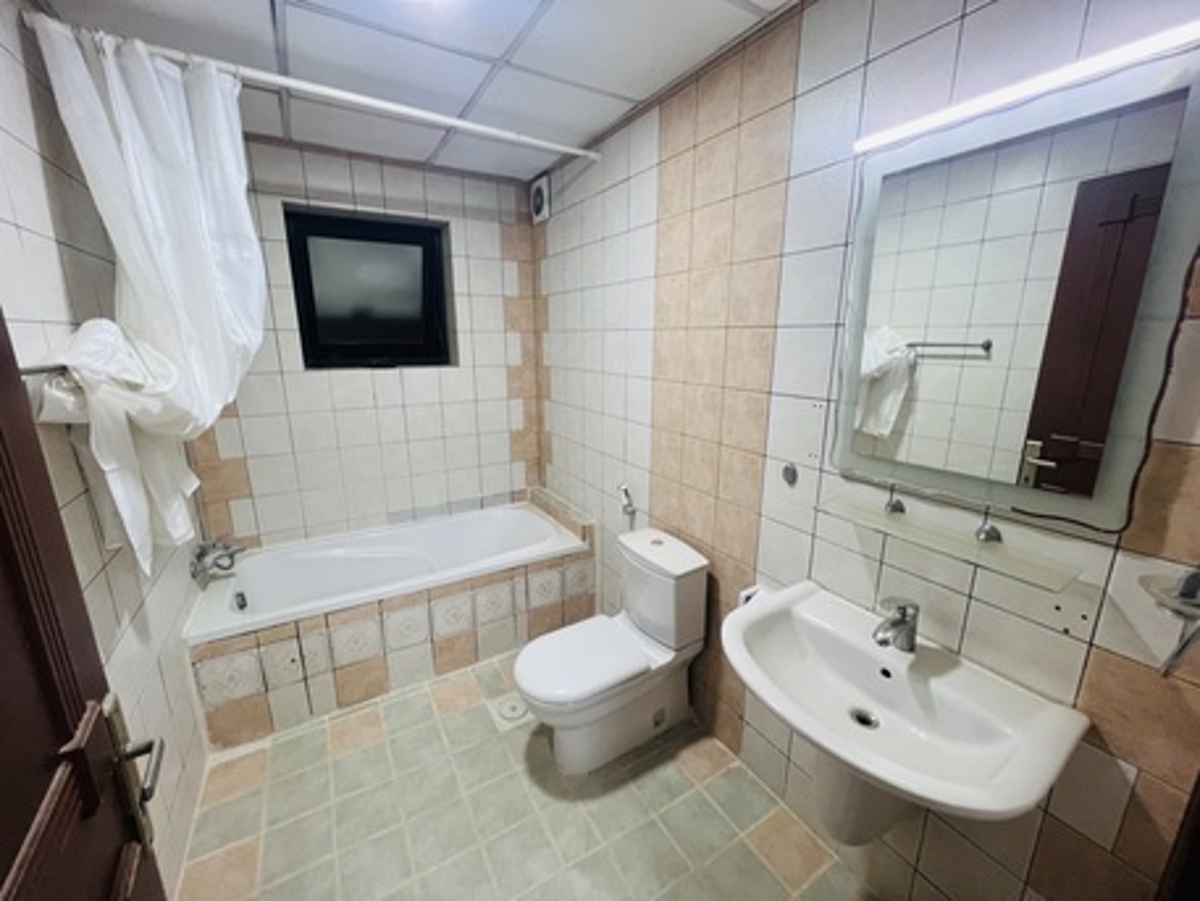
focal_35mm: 13
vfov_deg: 89.9
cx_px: 600
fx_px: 451
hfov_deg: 106.2
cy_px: 450
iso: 200
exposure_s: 1/50
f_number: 1.8
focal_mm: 1.57
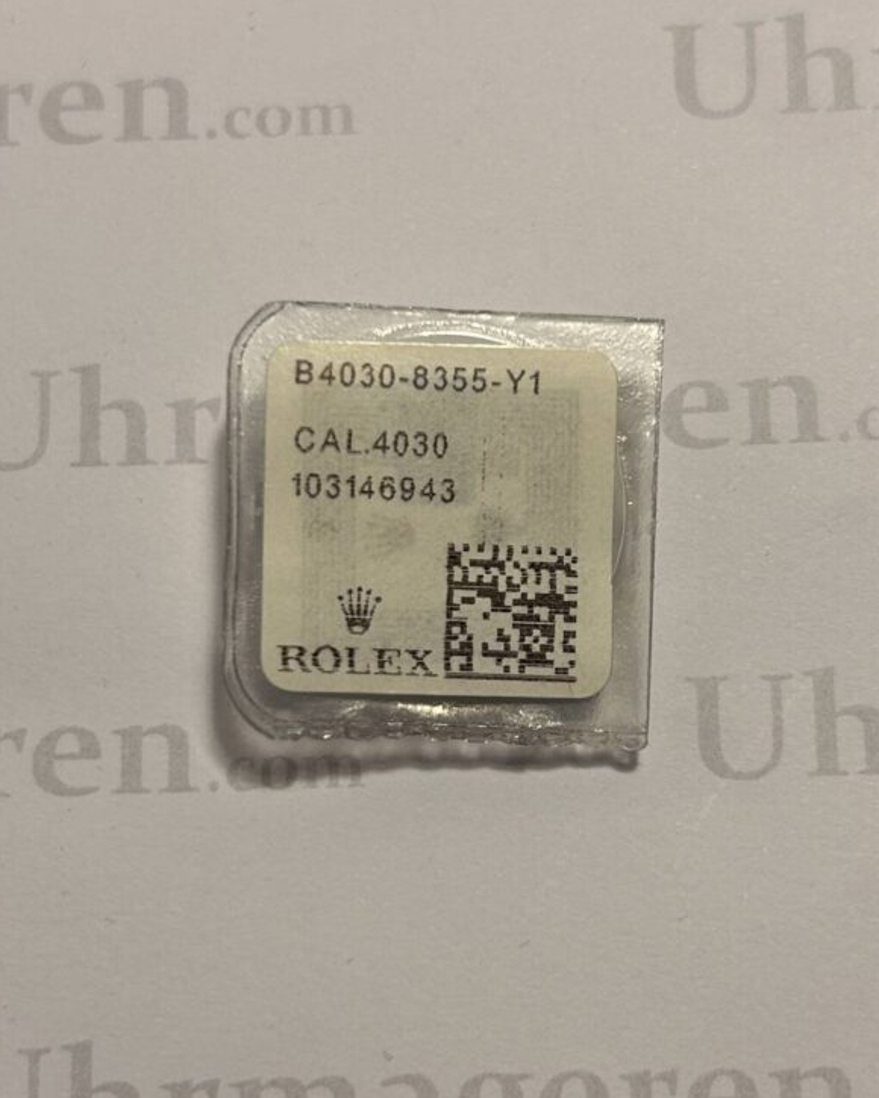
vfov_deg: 62.2
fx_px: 911
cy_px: 530
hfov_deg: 51.5
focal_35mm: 28
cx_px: 440
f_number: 1.5
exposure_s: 1/100
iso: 50
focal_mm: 5.7
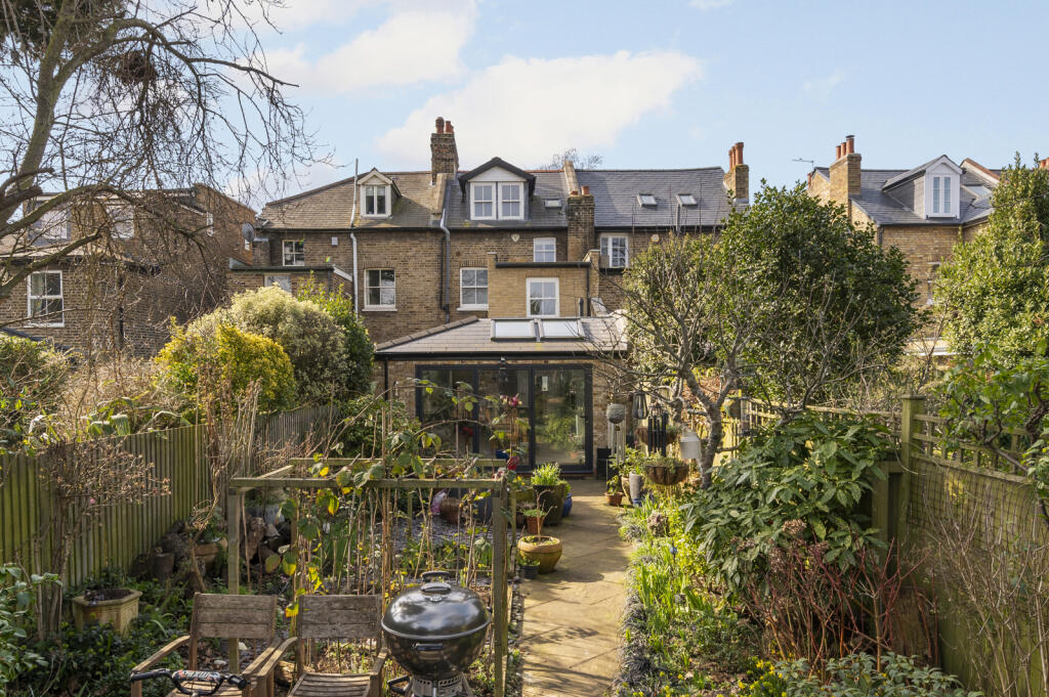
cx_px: 524
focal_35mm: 14
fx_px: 408
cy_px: 348
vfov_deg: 81.1
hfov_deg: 104.3
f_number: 8
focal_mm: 14
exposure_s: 1/250
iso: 400
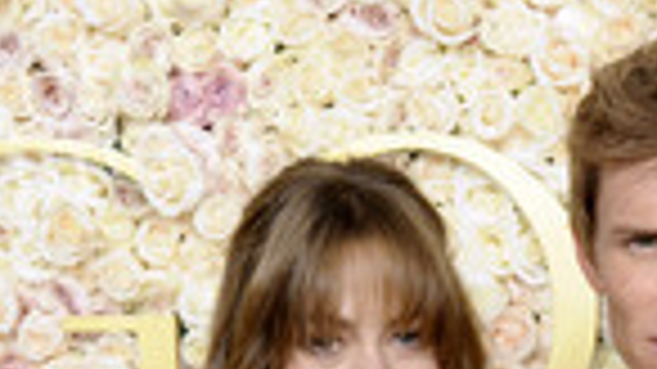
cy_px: 806
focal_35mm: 273
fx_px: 4754
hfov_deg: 7.9
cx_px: 547
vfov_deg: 4.4
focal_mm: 95
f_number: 13
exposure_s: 1/250
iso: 1000
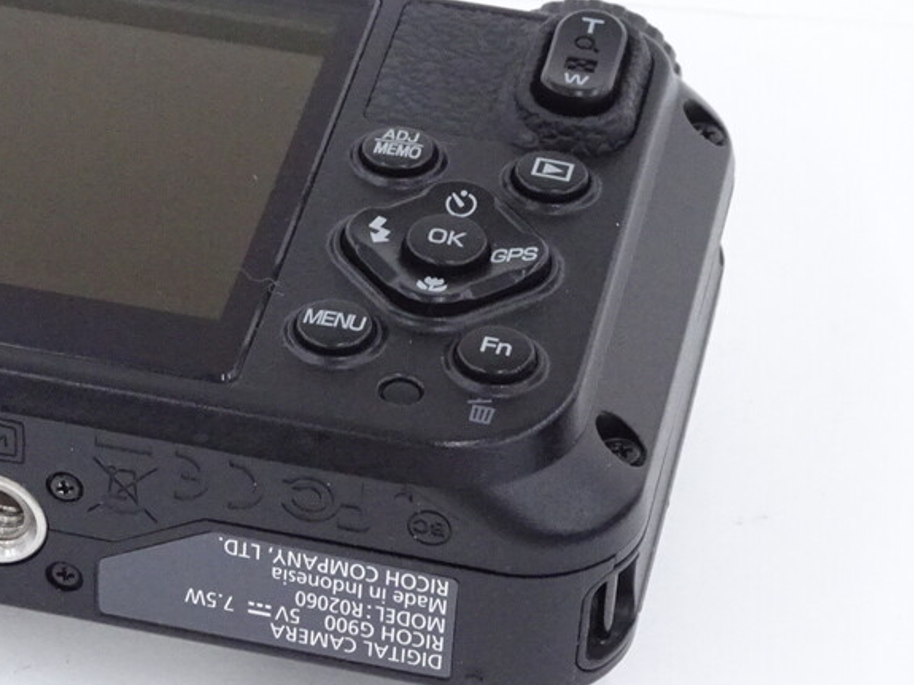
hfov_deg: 13.7
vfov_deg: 10.4
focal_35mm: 142
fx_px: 3749
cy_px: 254
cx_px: -8
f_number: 4.5
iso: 800
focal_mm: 11.66
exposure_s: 1/80
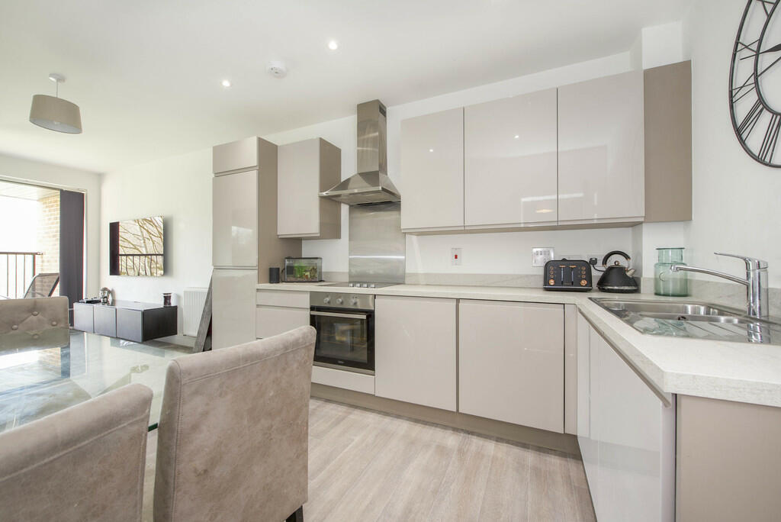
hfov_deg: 104.2
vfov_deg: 81.3
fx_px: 304
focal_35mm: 14
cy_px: 261
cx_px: 390
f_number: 9
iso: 250
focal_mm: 14
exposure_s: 1/6
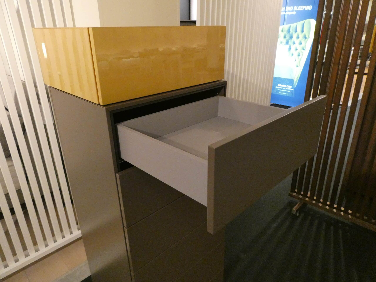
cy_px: 141
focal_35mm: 24
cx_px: 188
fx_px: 261
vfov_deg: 56.8
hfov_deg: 71.6
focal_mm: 4.3
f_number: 3.3
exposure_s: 1/60
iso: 1000
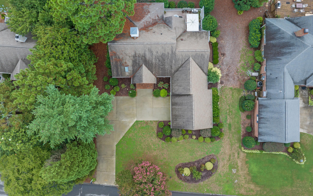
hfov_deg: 70.4
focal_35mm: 26
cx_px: 159
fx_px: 222
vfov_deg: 47.5
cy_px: 90
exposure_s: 1/10
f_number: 8
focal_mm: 12.29
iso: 100
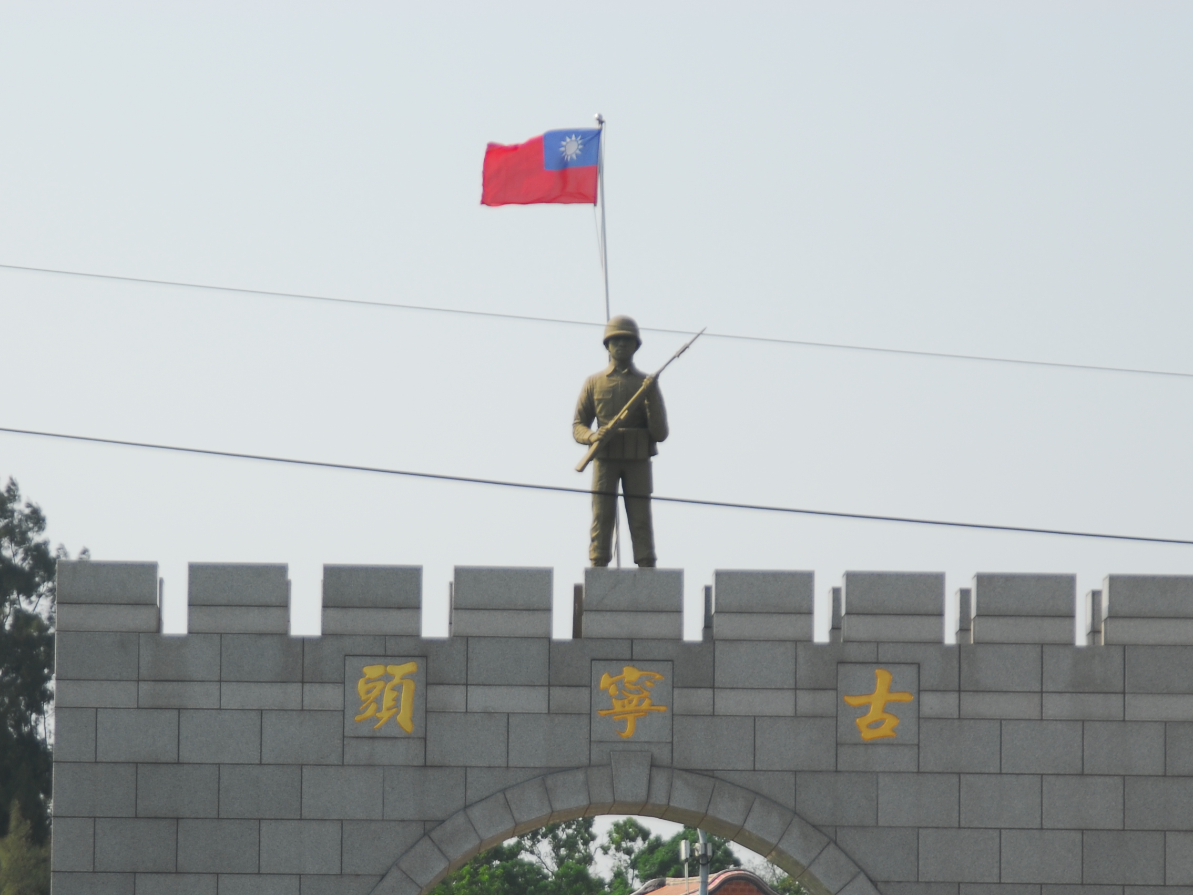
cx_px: 564
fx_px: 6370
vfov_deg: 8.0
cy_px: 678
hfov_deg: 10.7
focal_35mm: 185
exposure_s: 1/800
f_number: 4
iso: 100
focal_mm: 75
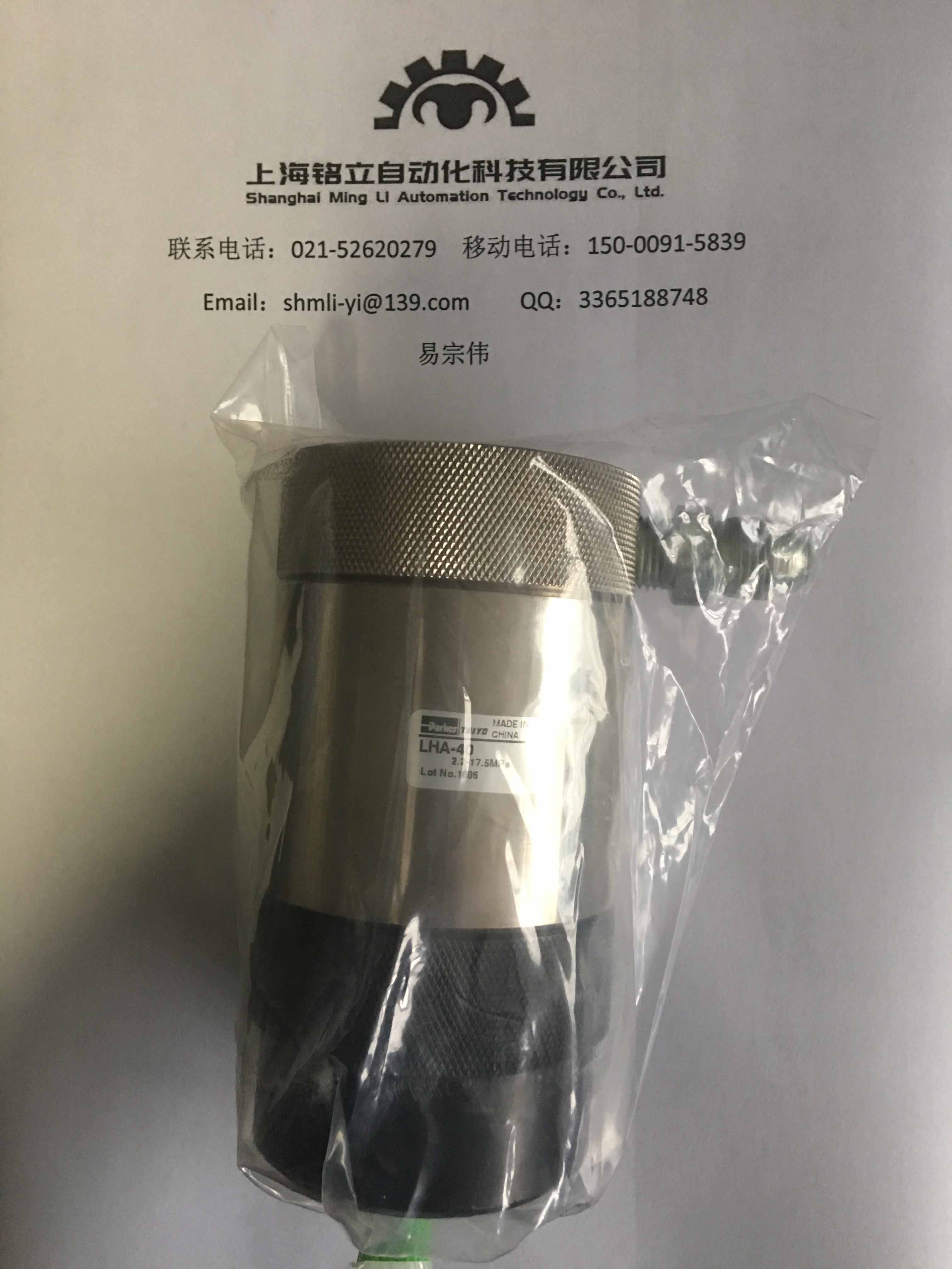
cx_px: 476
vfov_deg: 61.7
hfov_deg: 48.2
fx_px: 1063
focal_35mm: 29
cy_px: 634
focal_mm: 4.15
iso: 100
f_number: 2.2
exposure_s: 1/17
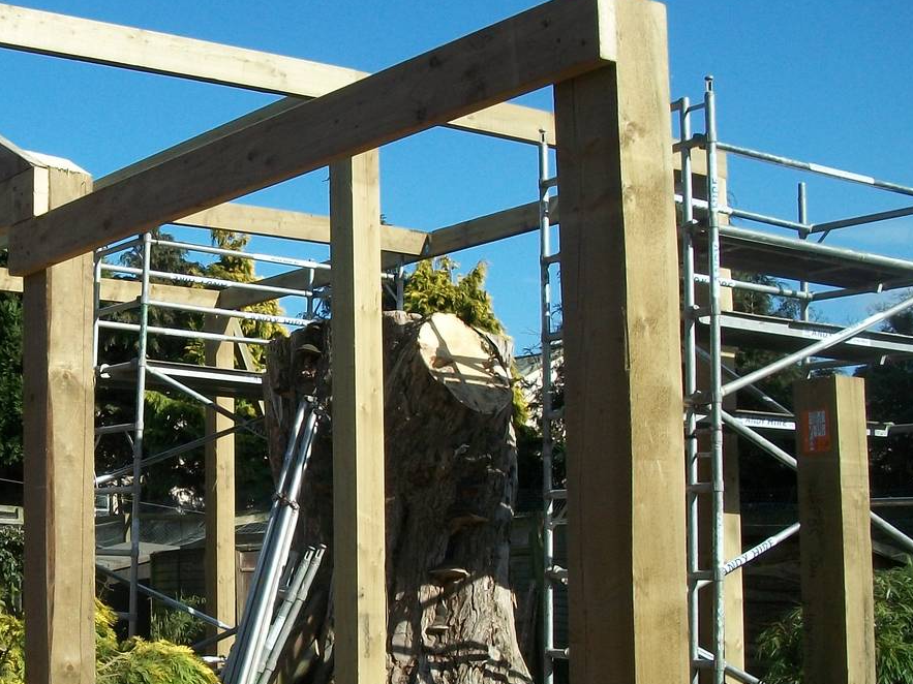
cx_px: 130
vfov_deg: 25.2
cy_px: 410
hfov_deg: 32.0
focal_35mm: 58
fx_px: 1530
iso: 80
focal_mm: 5.7
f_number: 5.5
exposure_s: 1/320
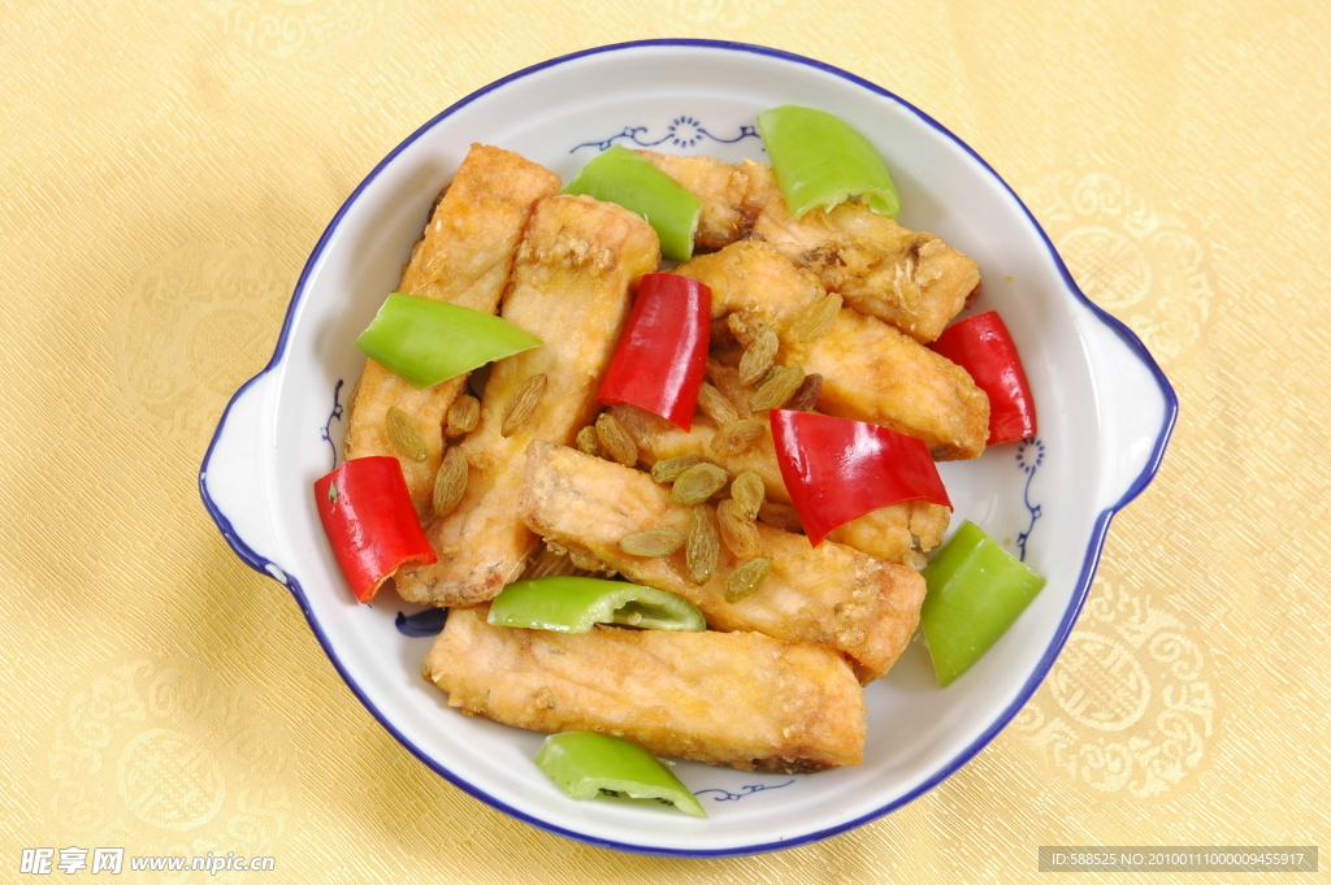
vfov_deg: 10.7
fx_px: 4710
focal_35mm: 128
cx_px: 666
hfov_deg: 16.1
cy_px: 442
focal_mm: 85
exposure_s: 1/80
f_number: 9
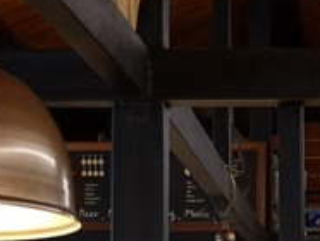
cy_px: 286
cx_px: 318
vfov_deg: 12.5
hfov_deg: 16.6
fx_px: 1074
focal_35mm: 116
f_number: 1.8
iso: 640
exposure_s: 1/24
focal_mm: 3.95
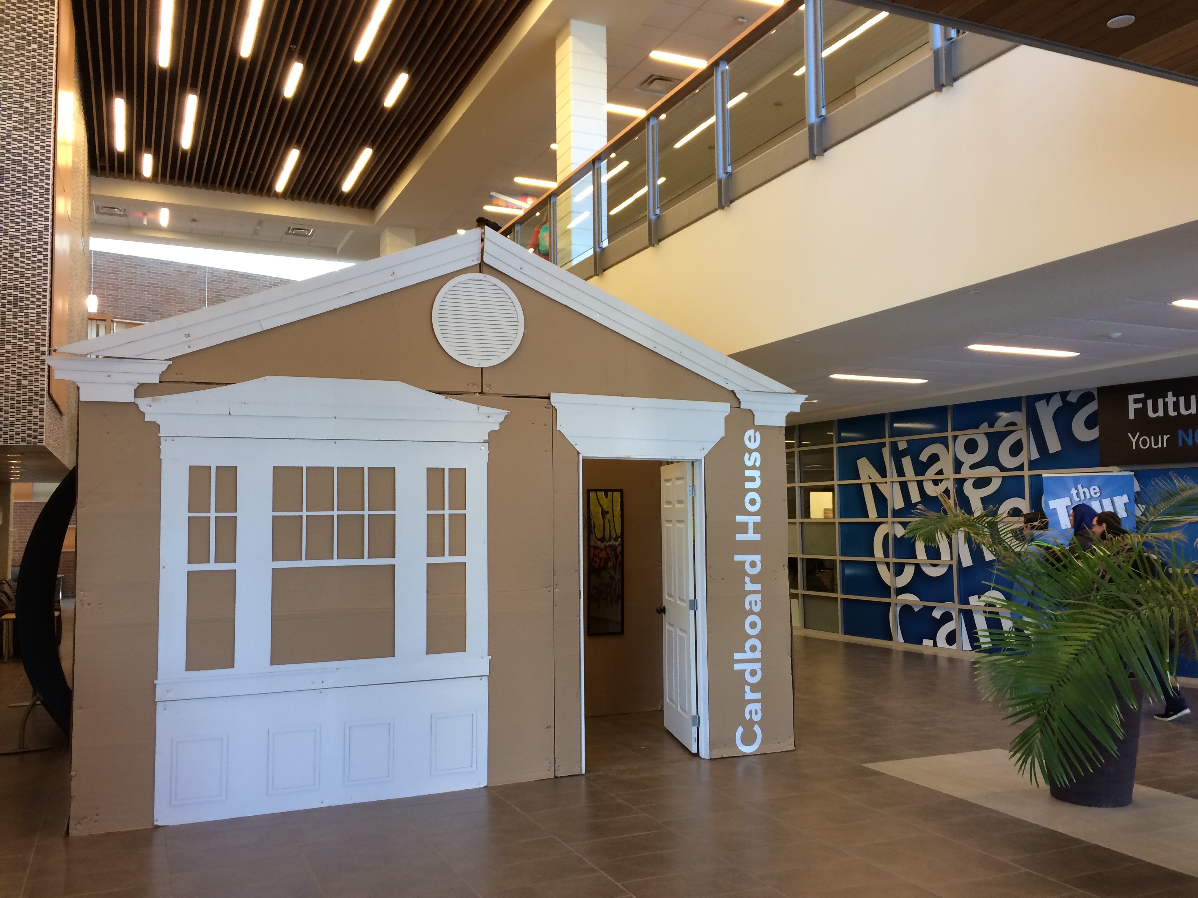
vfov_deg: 48.2
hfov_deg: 61.7
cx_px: 599
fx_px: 1004
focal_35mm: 29
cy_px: 449
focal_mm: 4.15
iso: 64
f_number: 2.2
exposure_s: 1/30
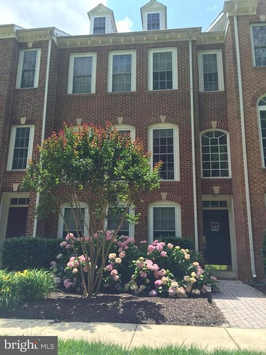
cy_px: 178
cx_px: 133
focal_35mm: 29
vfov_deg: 61.7
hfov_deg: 48.2
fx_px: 297
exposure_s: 1/732
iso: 32
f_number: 2.2
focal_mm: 4.15
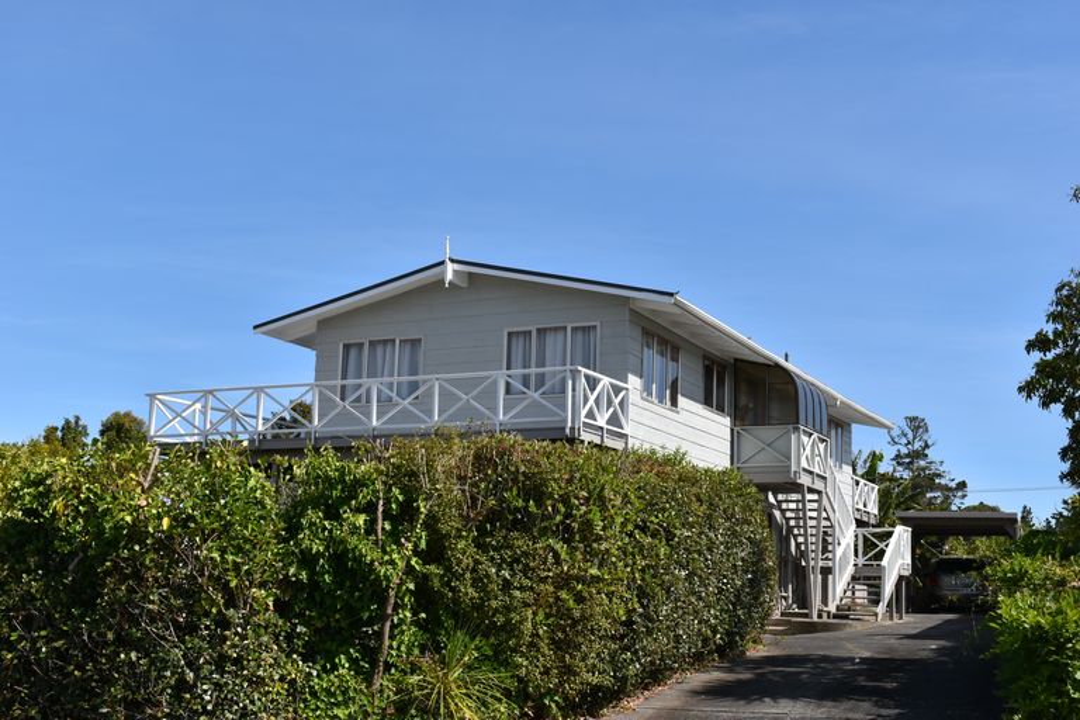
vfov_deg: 29.9
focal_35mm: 45
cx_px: 540
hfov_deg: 43.6
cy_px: 360
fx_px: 1350
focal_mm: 30
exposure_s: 1/320
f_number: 9
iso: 100
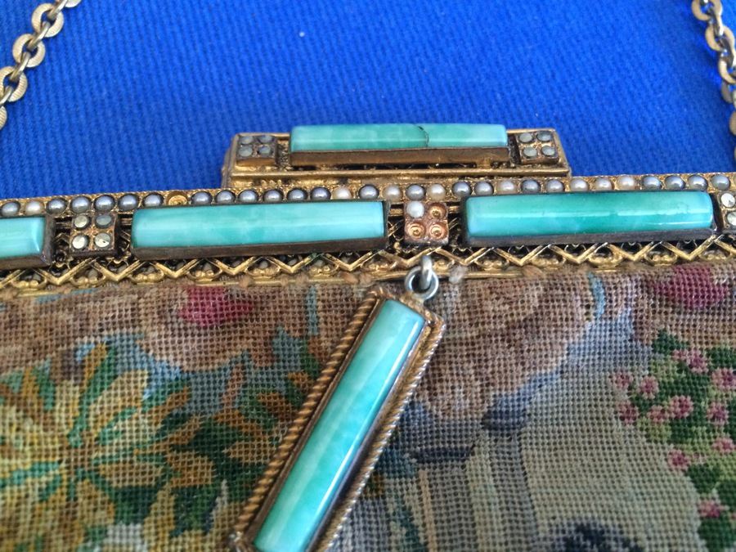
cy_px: 276
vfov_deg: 48.2
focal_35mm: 29
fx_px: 617
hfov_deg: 61.7
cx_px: 368
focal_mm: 4.15
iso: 320
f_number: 2.2
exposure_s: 1/30
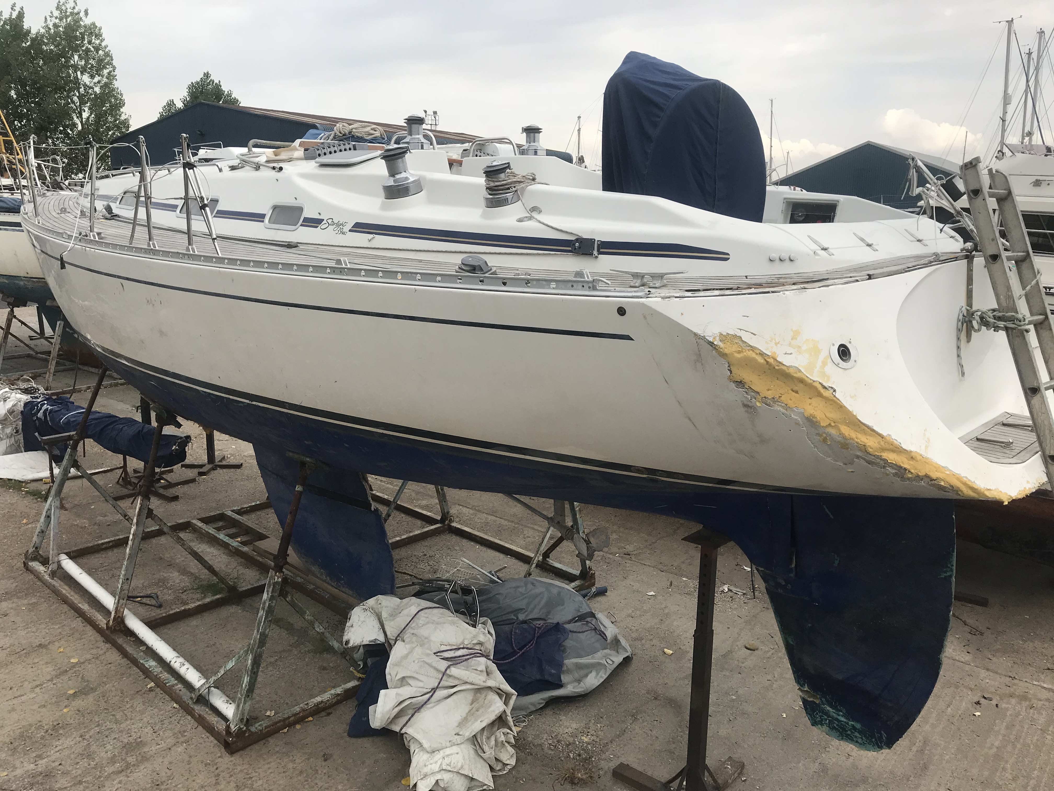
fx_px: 853
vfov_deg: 49.7
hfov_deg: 63.4
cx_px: 527
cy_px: 396
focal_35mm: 28
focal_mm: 3.99
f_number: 1.8
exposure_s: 1/1546
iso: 20
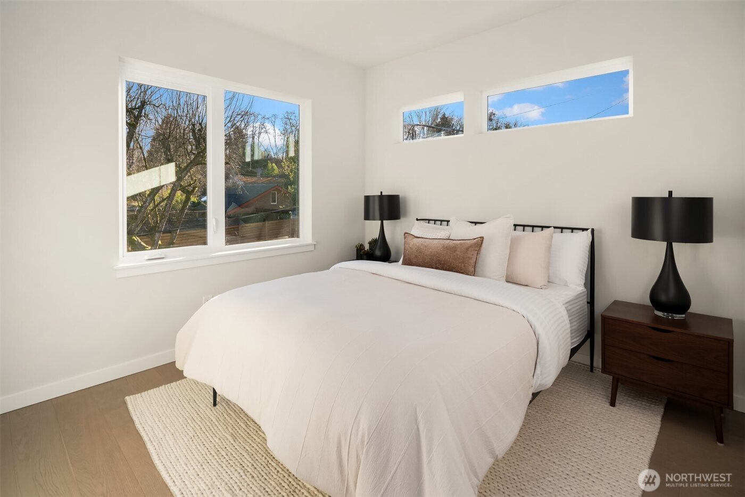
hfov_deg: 93.3
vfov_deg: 70.4
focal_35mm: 17
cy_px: 248
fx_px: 352
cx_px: 372
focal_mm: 17
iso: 200
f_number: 8
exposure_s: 1/100
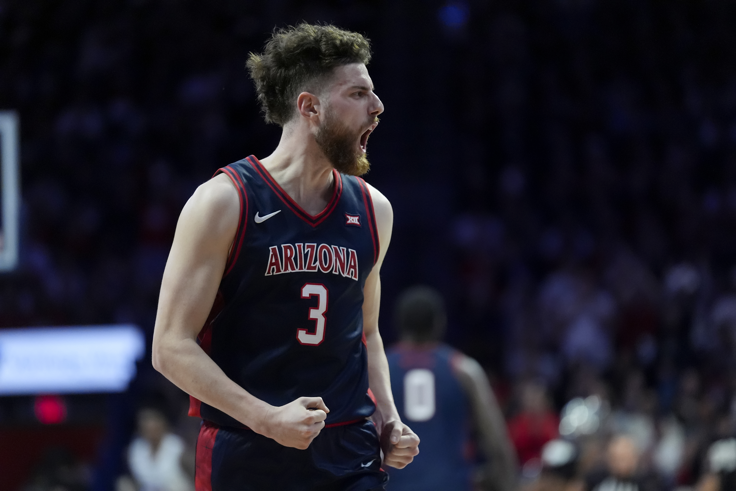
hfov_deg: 10.3
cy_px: 246
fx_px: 4089
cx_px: 368
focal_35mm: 200
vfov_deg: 6.9
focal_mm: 200
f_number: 2.8
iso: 4000
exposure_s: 1/1600
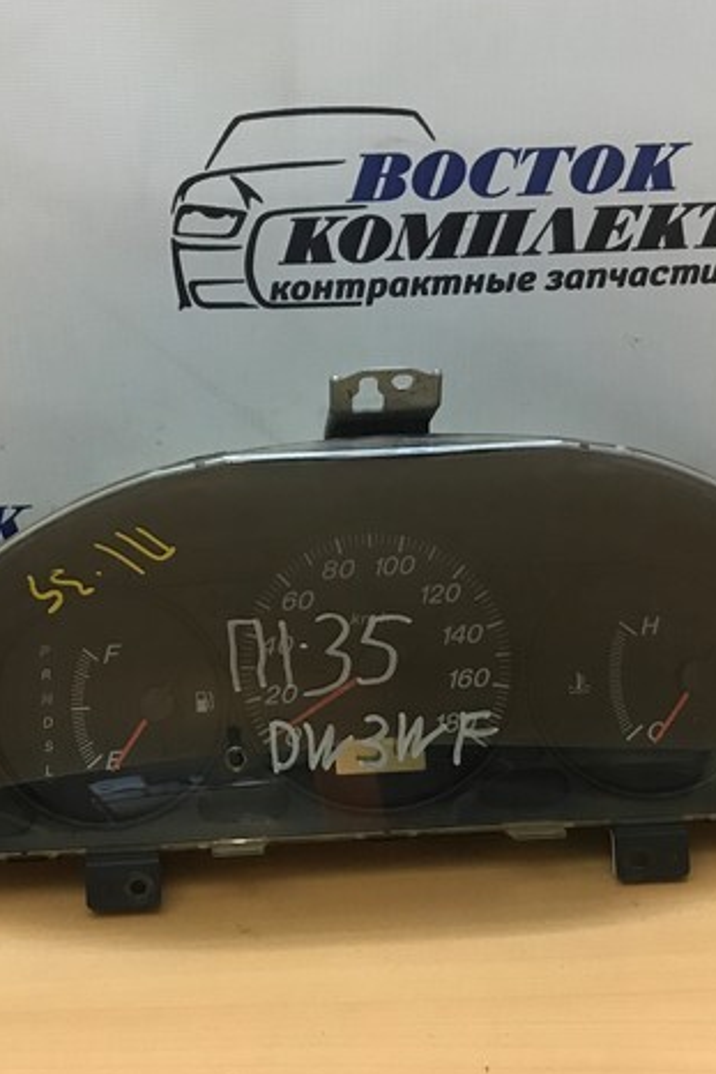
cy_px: 636
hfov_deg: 27.0
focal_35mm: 50
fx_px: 1490
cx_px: 325
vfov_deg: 39.4
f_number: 1.8
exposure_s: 1/17
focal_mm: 3.99
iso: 100
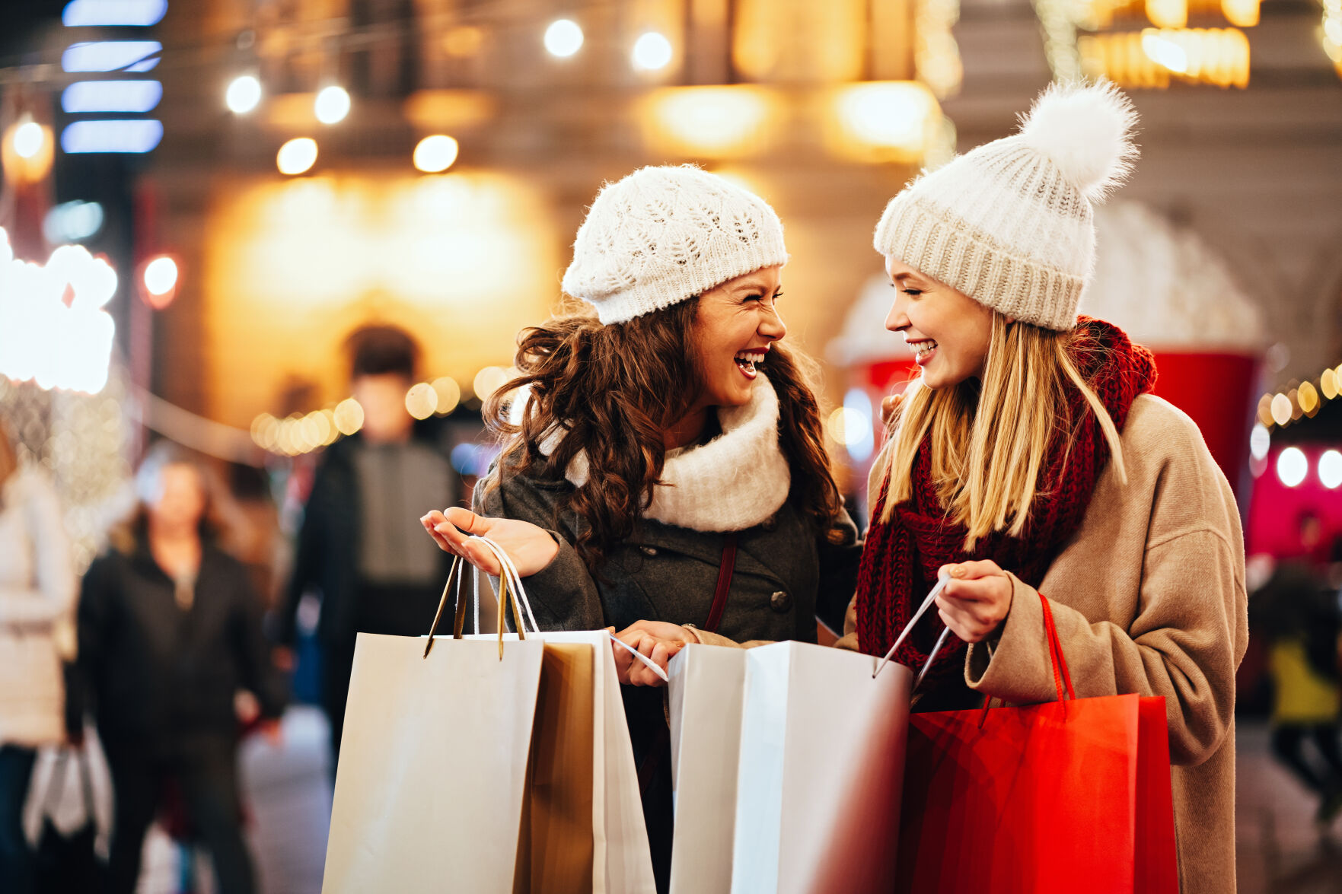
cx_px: 671
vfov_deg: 16.1
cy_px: 447
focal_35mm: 85
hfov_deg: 23.9
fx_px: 3168
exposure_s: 1/100
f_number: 1.8
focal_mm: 85
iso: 1000
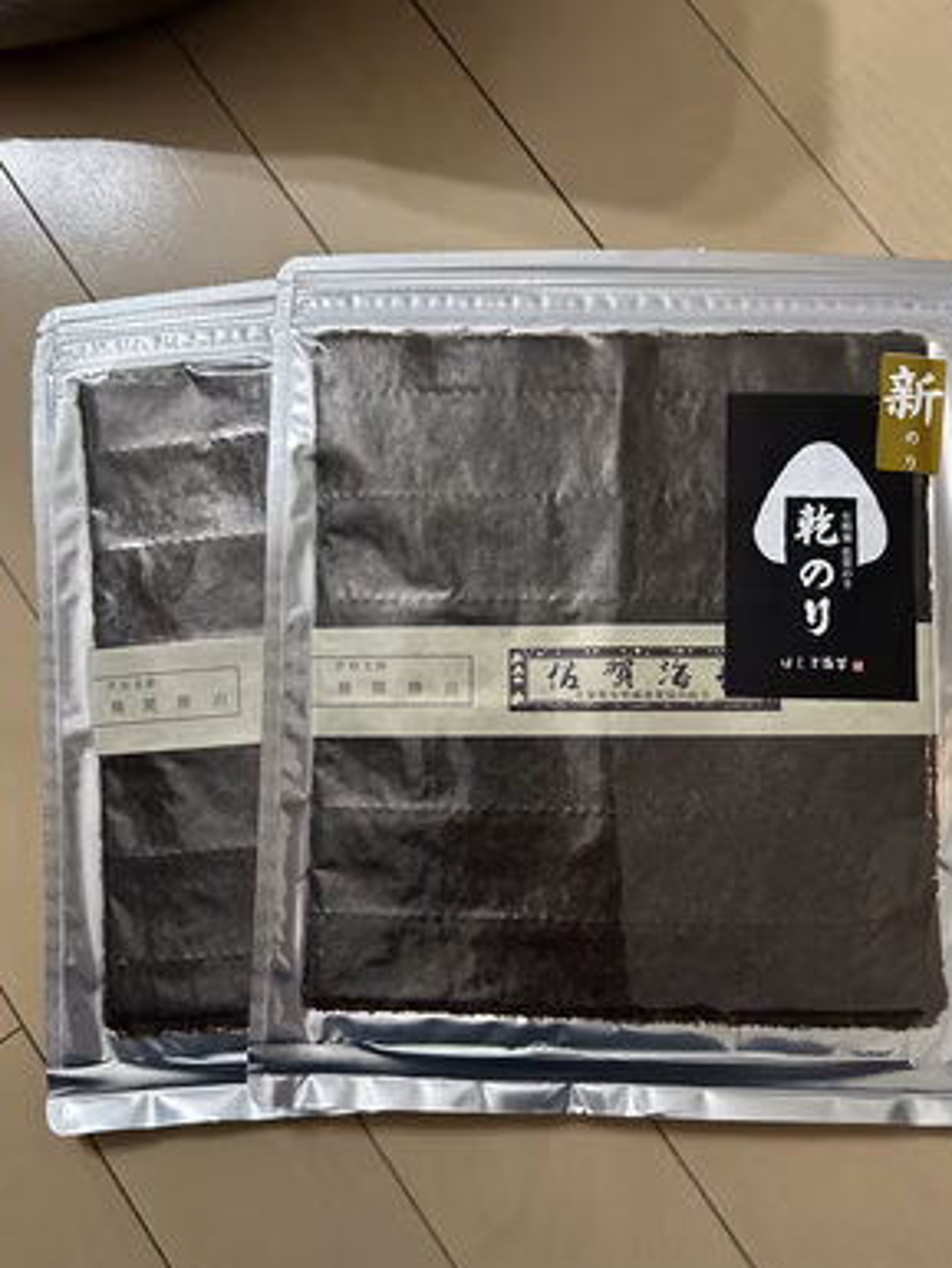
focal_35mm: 27
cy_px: 655
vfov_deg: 65.3
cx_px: 491
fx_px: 990
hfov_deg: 51.4
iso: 500
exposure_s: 1/60
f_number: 1.5
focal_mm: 5.7
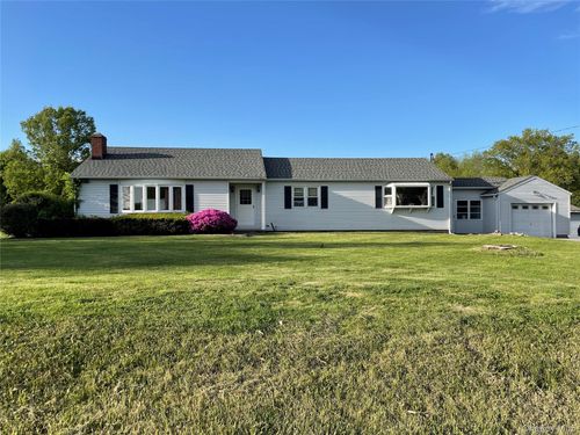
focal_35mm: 26
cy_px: 218
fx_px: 436
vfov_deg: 53.1
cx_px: 290
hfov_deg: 67.3
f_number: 1.6
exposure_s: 1/1984
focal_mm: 4.2
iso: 32
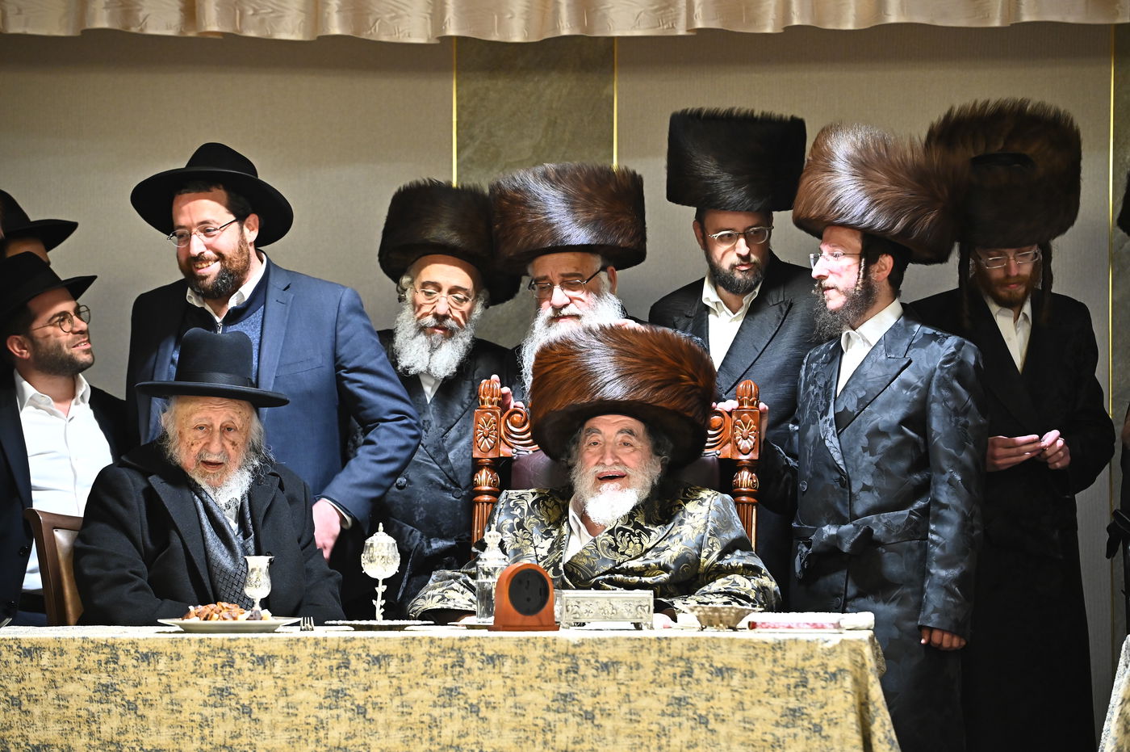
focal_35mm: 160
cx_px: 565
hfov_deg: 12.8
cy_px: 376
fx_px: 5018
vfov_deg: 8.6
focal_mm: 160
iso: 3200
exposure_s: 1/200
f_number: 5.6
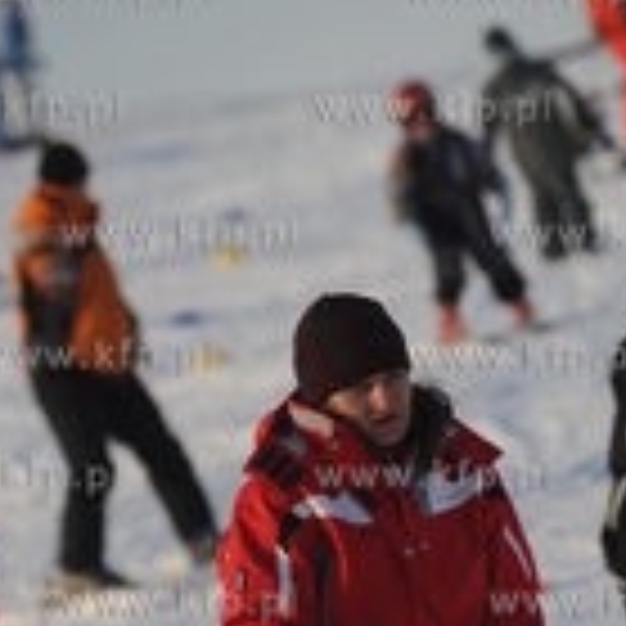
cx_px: 464
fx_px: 9964
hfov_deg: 3.6
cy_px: 594
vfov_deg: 3.6
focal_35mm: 487
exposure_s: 1/800
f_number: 5
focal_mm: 200
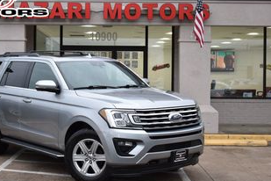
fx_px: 497
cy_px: 79
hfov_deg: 30.4
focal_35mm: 66
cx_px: 107
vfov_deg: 20.6
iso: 400
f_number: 5
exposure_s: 1/100
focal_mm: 34
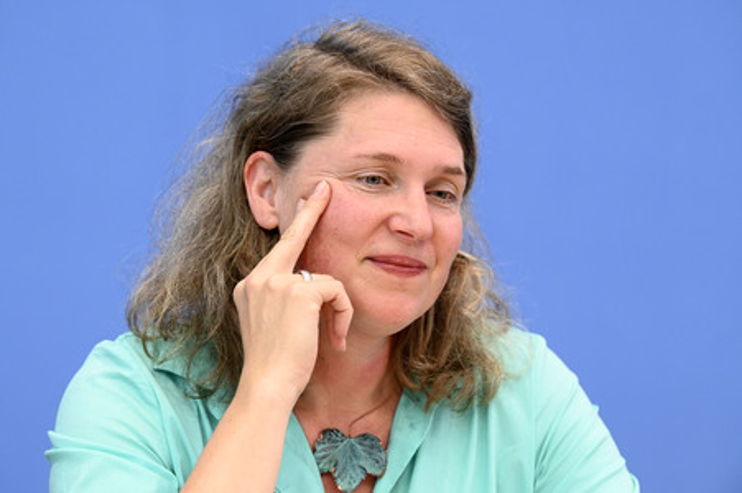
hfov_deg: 12.8
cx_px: 371
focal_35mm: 160
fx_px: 3295
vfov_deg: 8.6
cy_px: 246
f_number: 5
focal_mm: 160
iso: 3200
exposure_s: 1/640
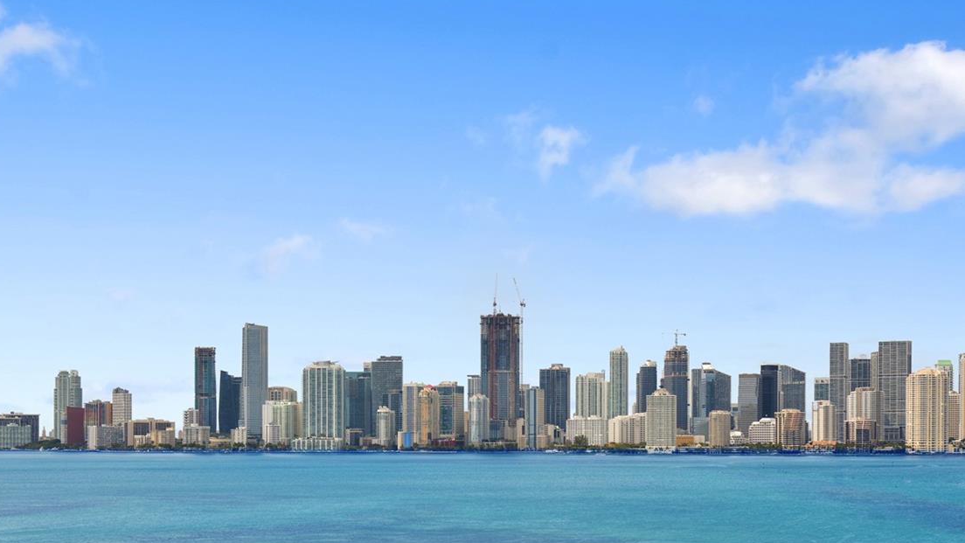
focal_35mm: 88
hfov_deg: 24.2
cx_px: 452
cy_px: 445
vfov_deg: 13.7
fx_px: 2252
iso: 250
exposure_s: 1/1250
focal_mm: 58
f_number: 8
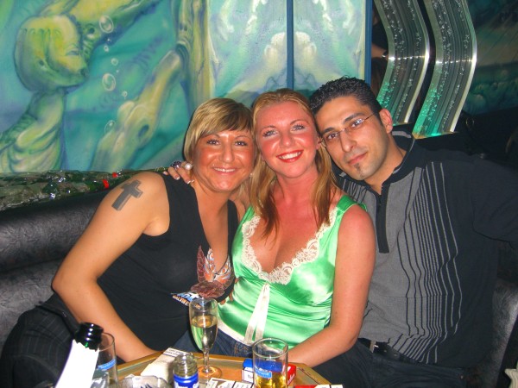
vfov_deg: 37.7
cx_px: 259
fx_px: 569
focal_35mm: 38
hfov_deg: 49.0
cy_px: 194
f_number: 2.8
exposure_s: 1/60
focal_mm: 7.9
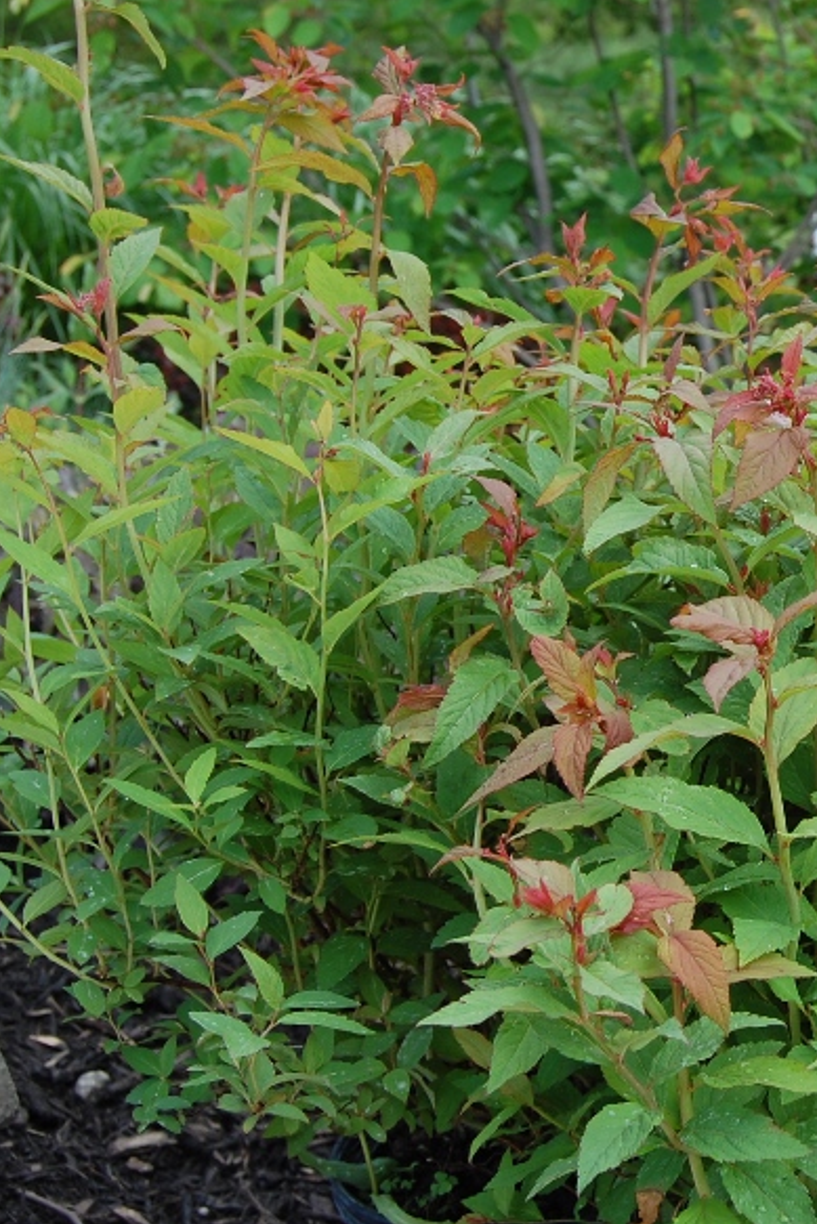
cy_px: 530
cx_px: 899
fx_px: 2687
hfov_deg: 16.7
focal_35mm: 79
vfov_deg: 25.6
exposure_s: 1/100
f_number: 8
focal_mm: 30
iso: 200
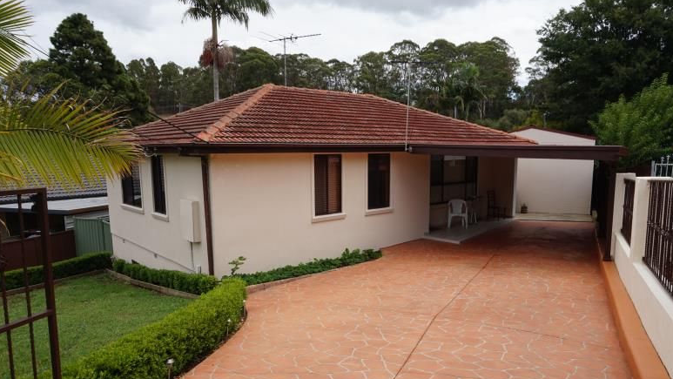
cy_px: 224
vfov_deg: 44.2
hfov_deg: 71.9
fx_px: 464
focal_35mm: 26
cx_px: 340
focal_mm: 16
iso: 100
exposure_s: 1/80
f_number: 13
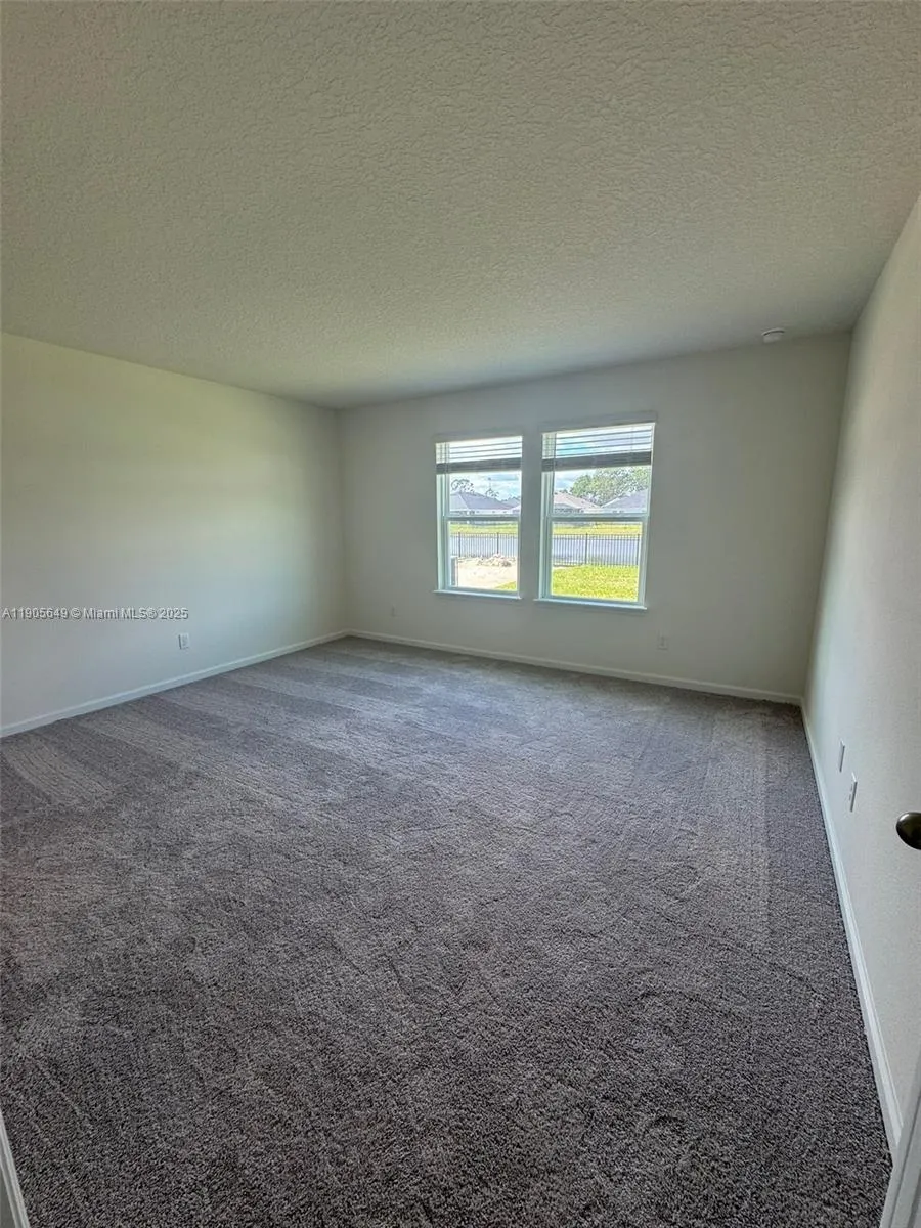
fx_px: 497
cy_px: 614
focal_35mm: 14
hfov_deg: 85.7
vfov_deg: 102.1
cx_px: 460
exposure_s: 1/120
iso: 50
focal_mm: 2.22
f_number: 2.2
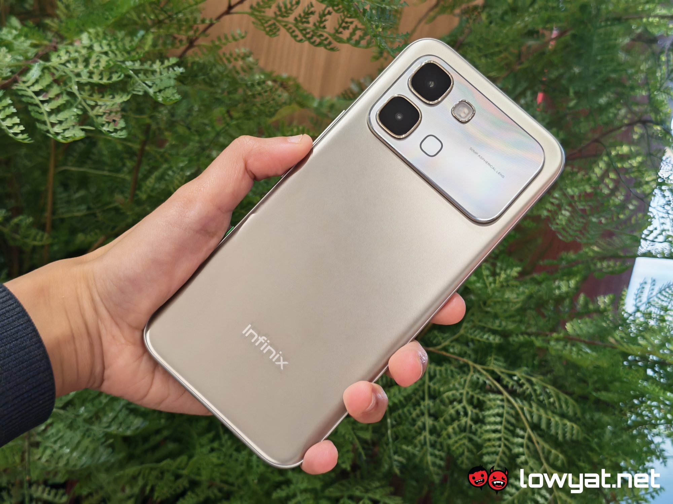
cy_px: 252
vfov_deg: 31.5
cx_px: 336
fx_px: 894
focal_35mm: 46
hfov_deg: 41.2
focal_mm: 5.4
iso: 125
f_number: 1.6
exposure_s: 1/50
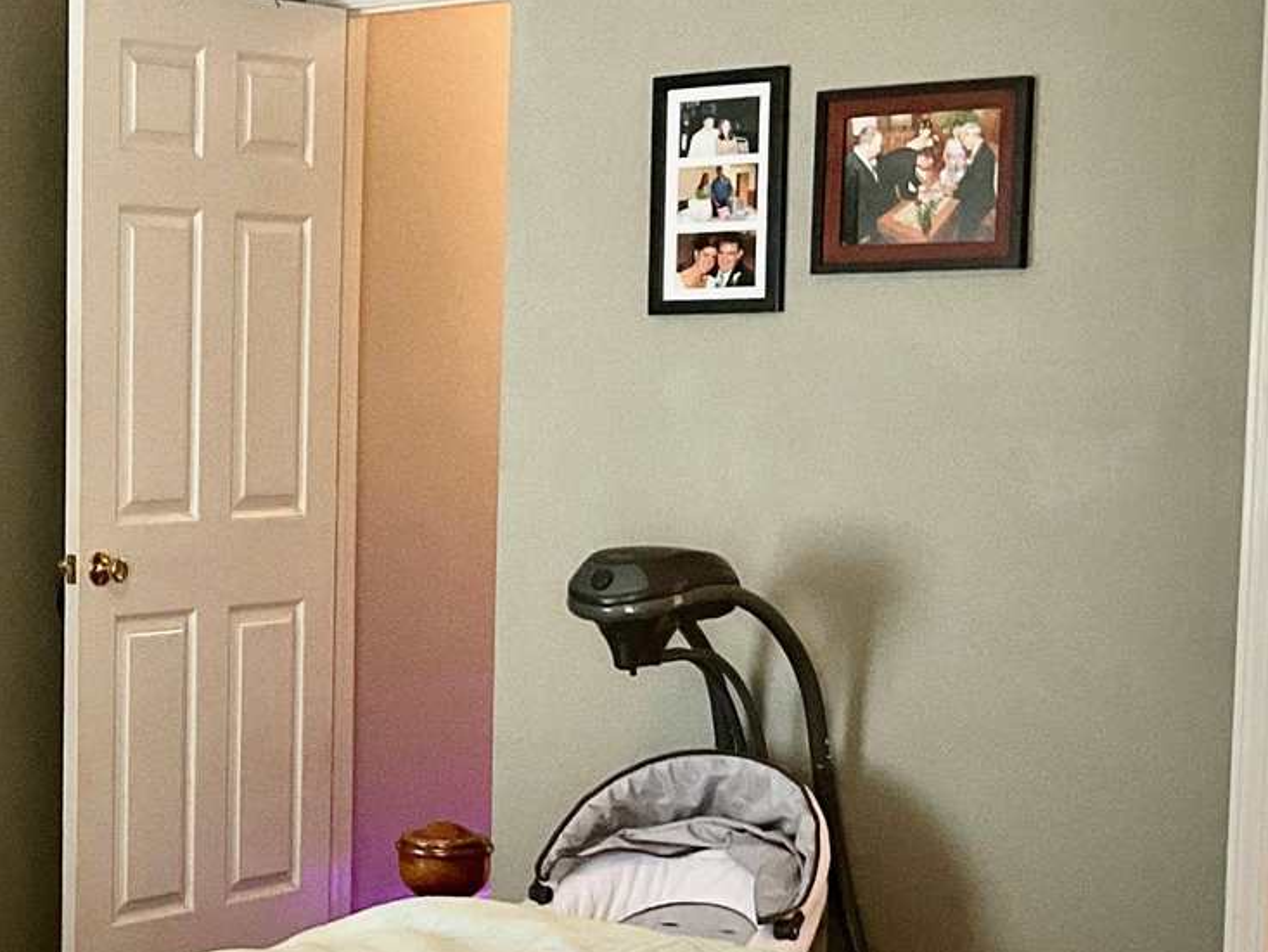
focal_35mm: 81
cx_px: -29
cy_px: 659
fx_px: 2968
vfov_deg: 18.1
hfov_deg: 23.0
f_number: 1.8
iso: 160
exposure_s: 1/60
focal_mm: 3
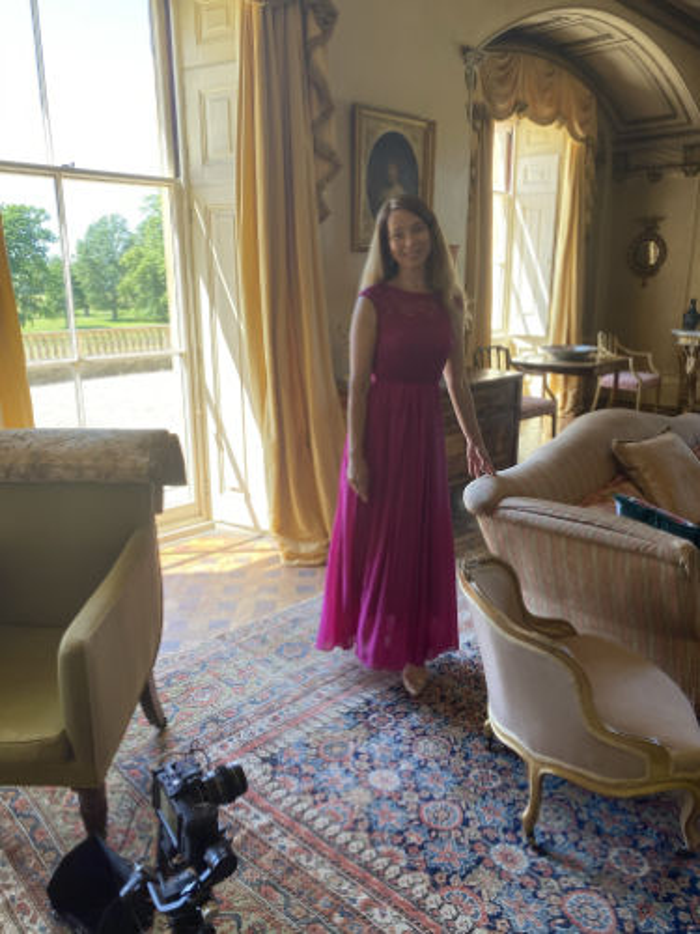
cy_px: 467
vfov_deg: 67.3
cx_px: 350
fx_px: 701
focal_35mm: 26
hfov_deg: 53.1
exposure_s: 1/121
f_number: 1.8
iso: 32
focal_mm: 4.2
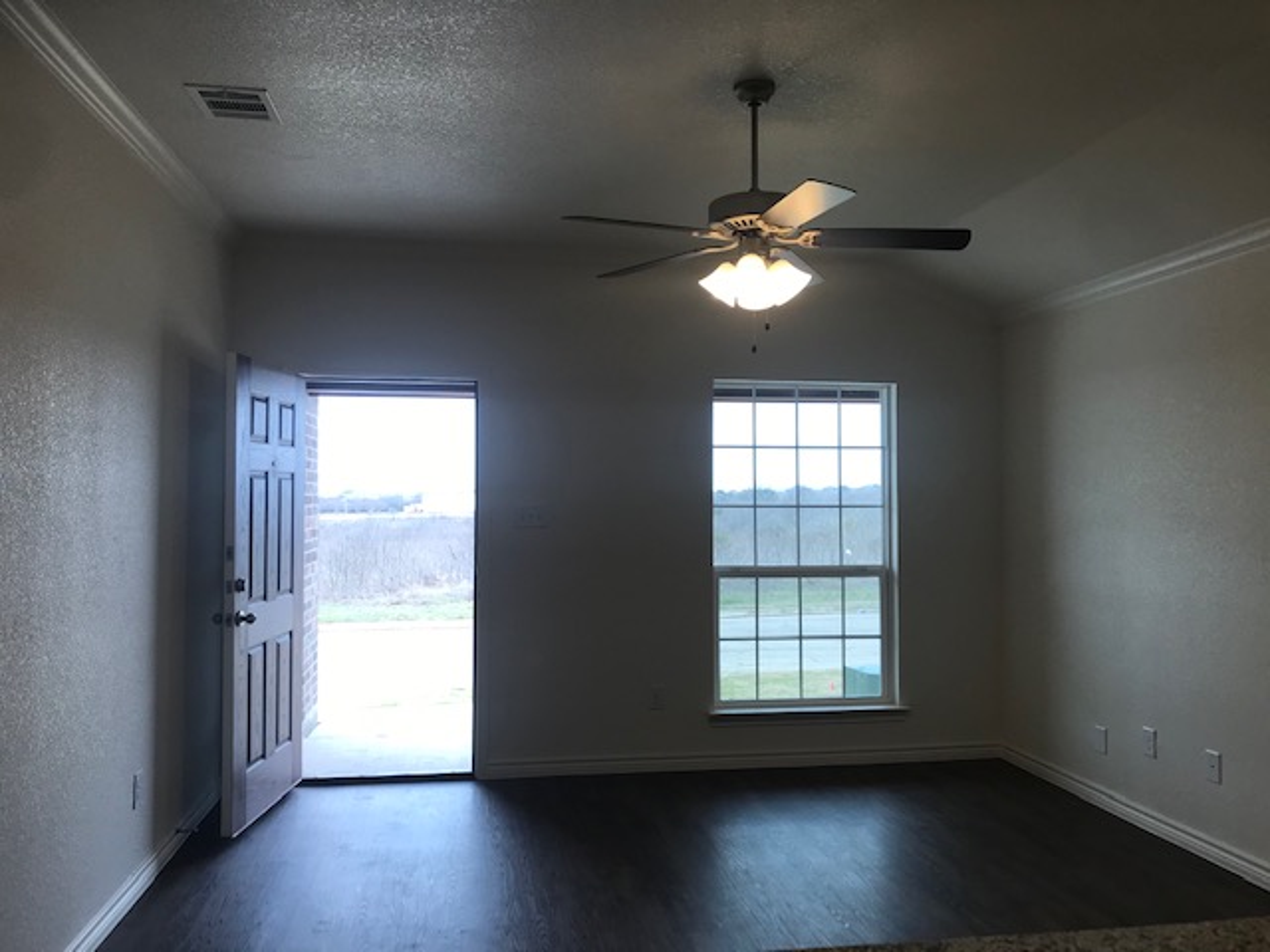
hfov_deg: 63.4
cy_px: 476
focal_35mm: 28
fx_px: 1027
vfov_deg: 49.7
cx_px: 635
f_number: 1.8
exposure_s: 1/120
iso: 25
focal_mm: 3.99
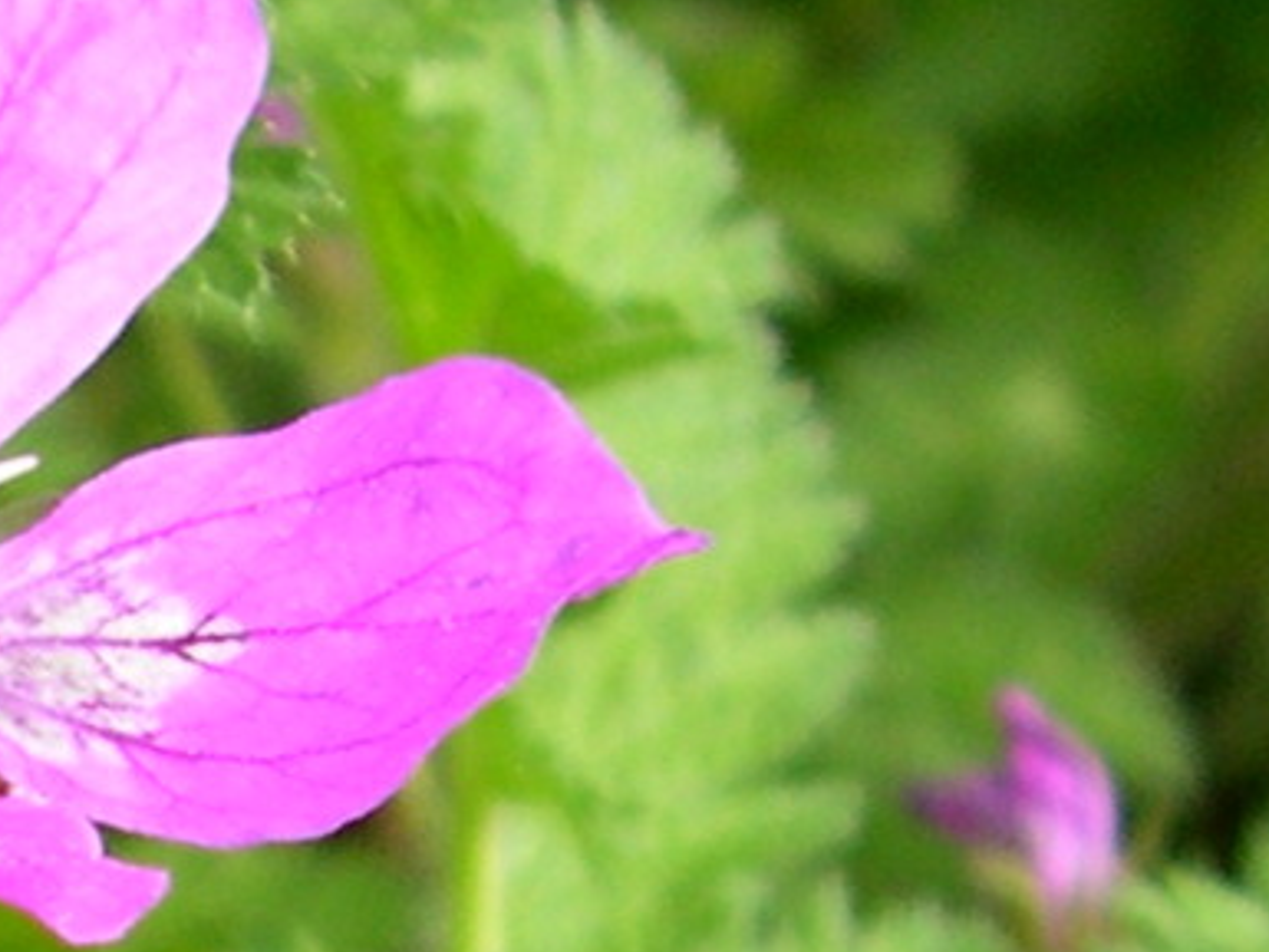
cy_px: 1290
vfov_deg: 9.8
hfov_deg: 12.2
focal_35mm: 148
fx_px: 5427
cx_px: -1005
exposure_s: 1/290
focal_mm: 8
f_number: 2.8
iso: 100
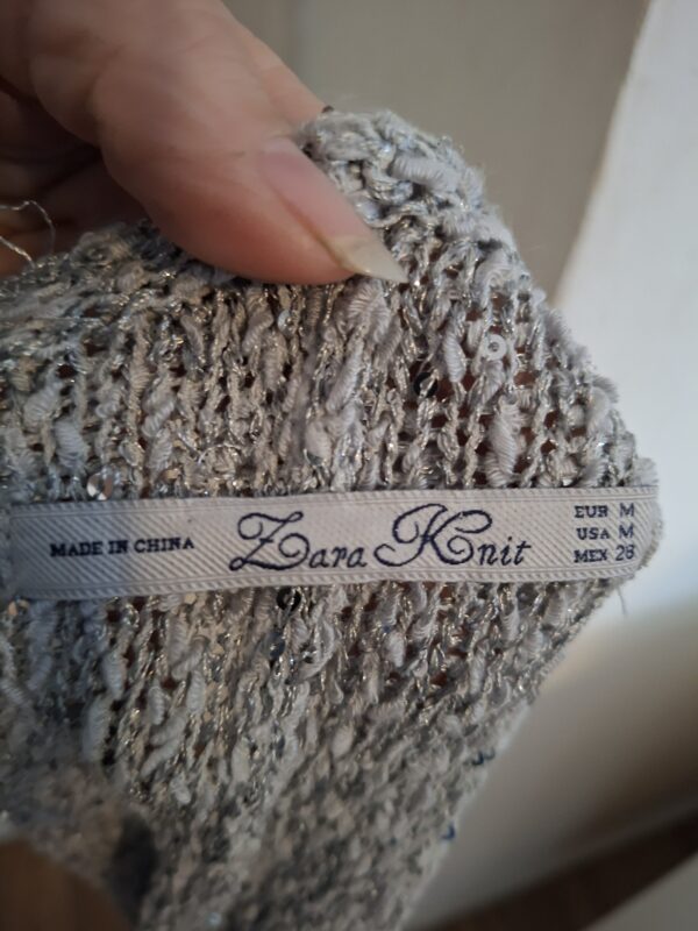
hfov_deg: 58.9
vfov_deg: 73.9
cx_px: 349
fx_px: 618
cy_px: 466
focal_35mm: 23
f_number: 1.8
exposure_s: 1/24
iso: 500
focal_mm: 5.54
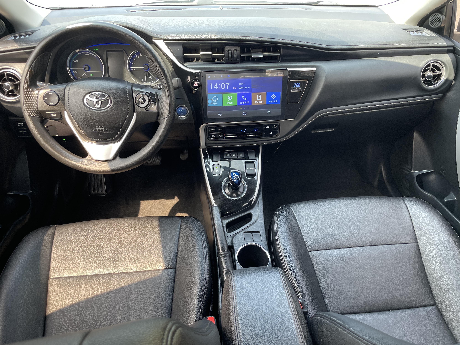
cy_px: 172
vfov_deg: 53.1
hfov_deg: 67.3
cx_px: 230
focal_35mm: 26
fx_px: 346
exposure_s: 1/121
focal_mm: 4.2
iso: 80
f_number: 1.6
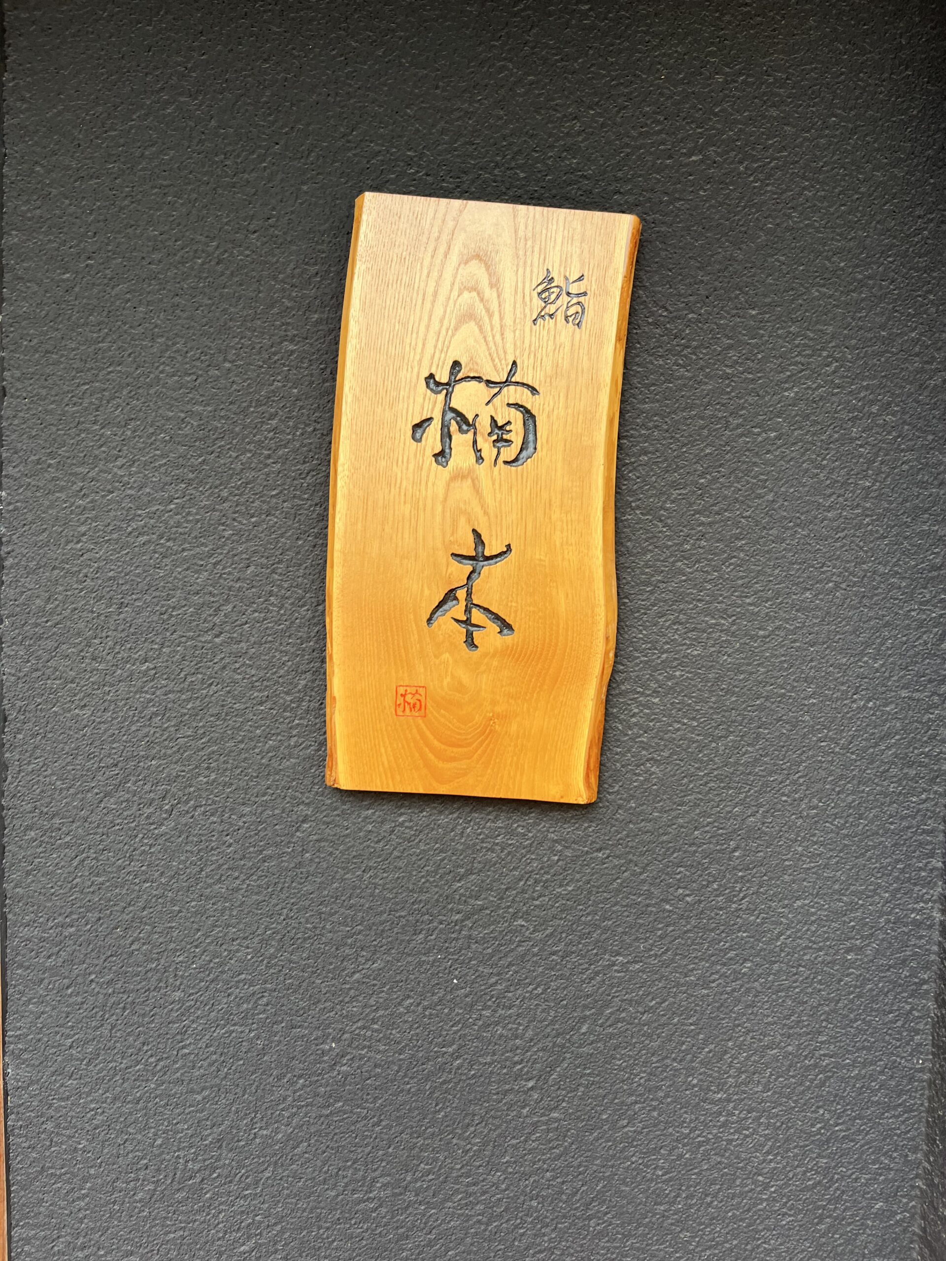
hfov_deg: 53.1
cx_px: 473
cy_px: 630
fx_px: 947
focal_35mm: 26
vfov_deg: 67.3
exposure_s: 1/184
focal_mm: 5.1
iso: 40
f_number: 1.6
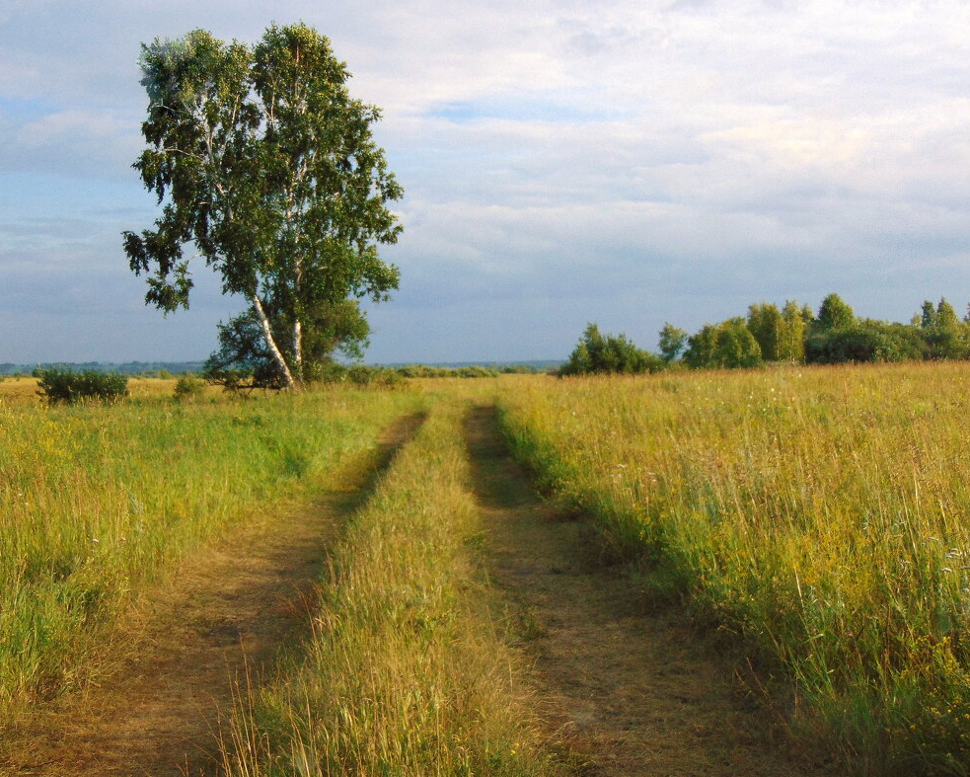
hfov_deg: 35.3
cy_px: 383
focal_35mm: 53
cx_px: 468
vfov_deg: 28.6
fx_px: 1522
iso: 80
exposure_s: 1/800
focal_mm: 9
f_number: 3.5
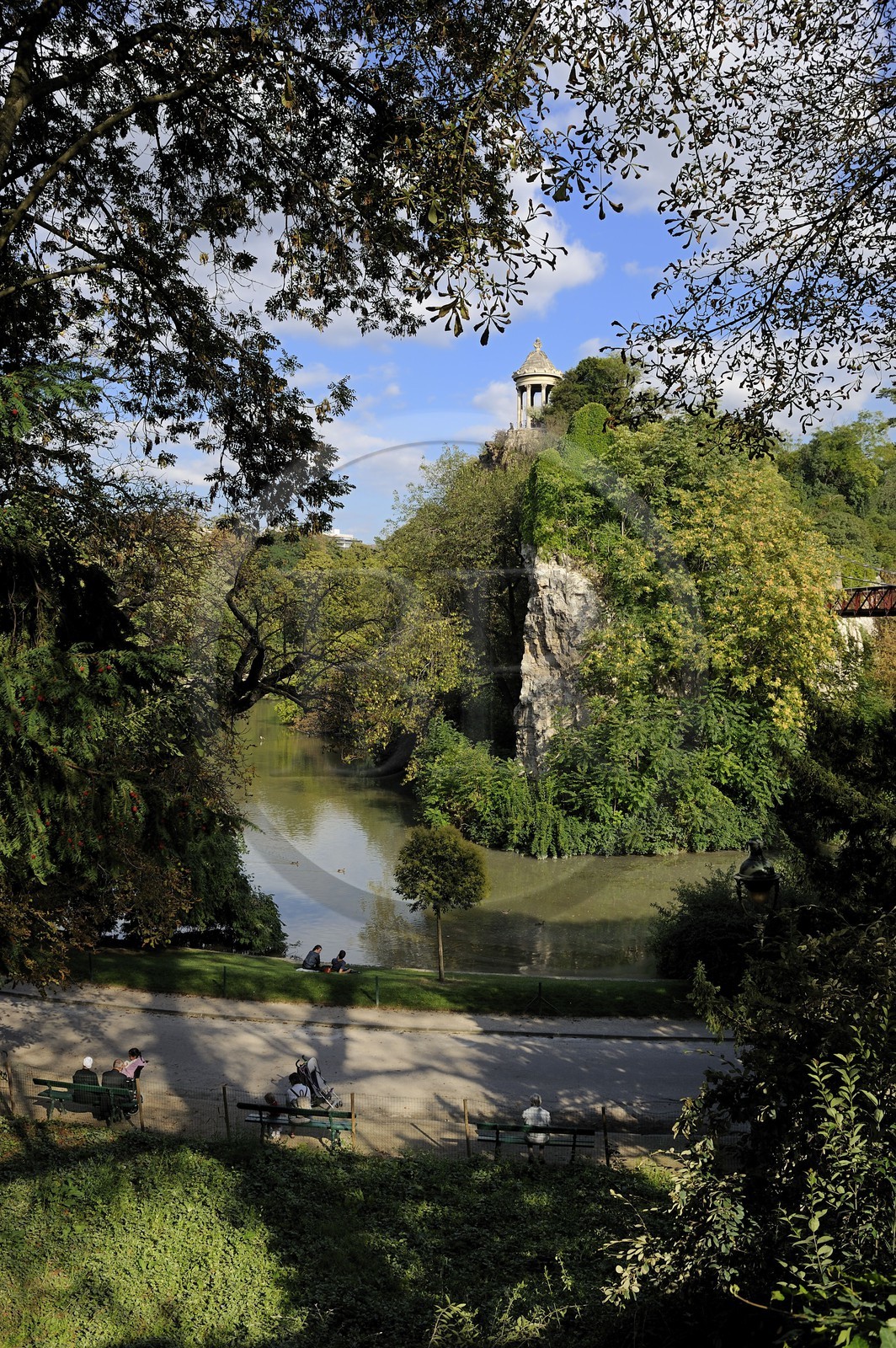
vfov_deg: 60.3
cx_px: 448
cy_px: 674
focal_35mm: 31
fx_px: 1159
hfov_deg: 42.3
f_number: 7.1
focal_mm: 31
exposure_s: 1/250
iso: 200
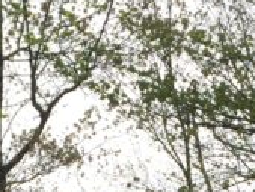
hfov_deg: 11.2
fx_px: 1297
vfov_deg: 7.6
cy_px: 520
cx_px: 228
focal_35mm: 176
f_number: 2.2
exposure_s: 1/549
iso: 32
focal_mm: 4.15
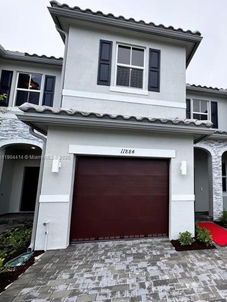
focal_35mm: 22
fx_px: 192
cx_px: 176
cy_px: 158
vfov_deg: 76.3
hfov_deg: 57.4
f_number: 2.2
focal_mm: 2.22
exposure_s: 1/406
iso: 40
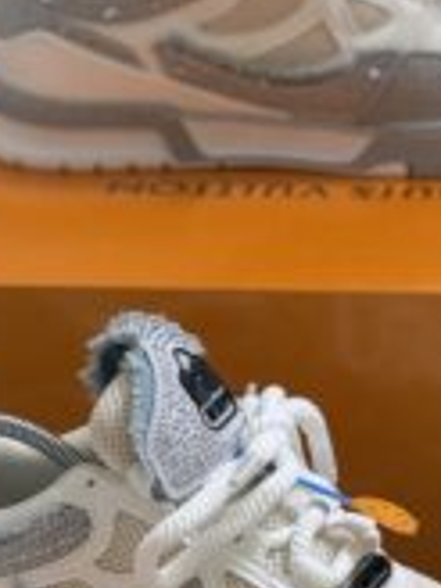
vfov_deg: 6.3
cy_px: 323
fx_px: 5368
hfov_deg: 4.7
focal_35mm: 316
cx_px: 244
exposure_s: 1/77
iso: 320
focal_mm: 15.66
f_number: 2.8
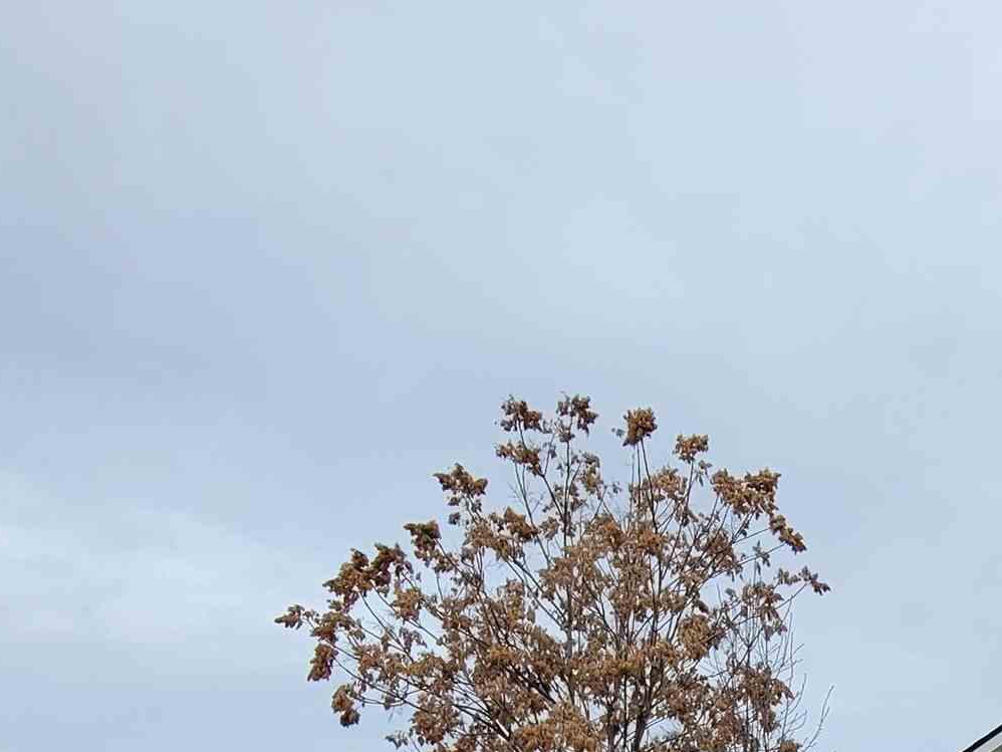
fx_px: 1158
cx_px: 925
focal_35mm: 40
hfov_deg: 42.4
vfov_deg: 28.2
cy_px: 1028
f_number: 2.2
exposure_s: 1/446
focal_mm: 2.2
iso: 50
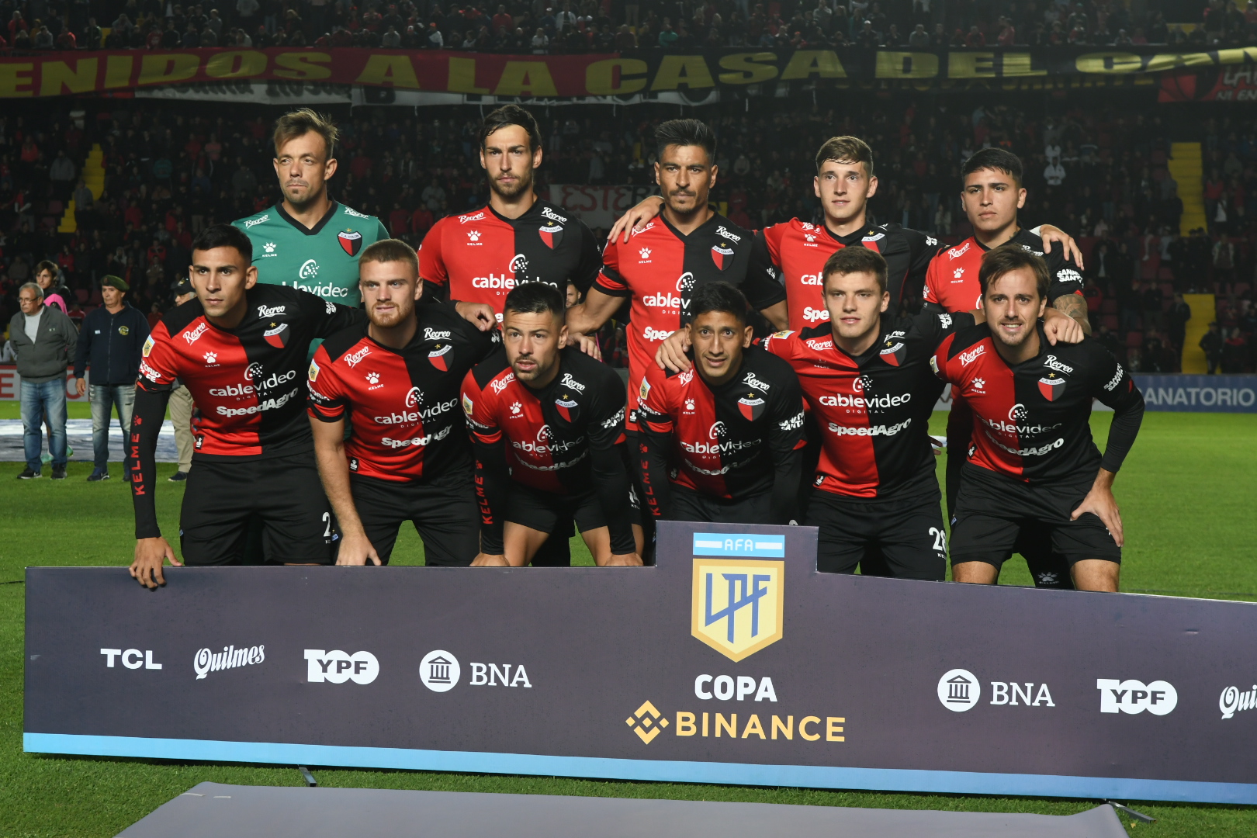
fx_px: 2863
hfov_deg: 24.8
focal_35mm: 82
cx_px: 628
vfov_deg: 16.7
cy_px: 419
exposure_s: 1/200
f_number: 5.6
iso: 800
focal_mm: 55
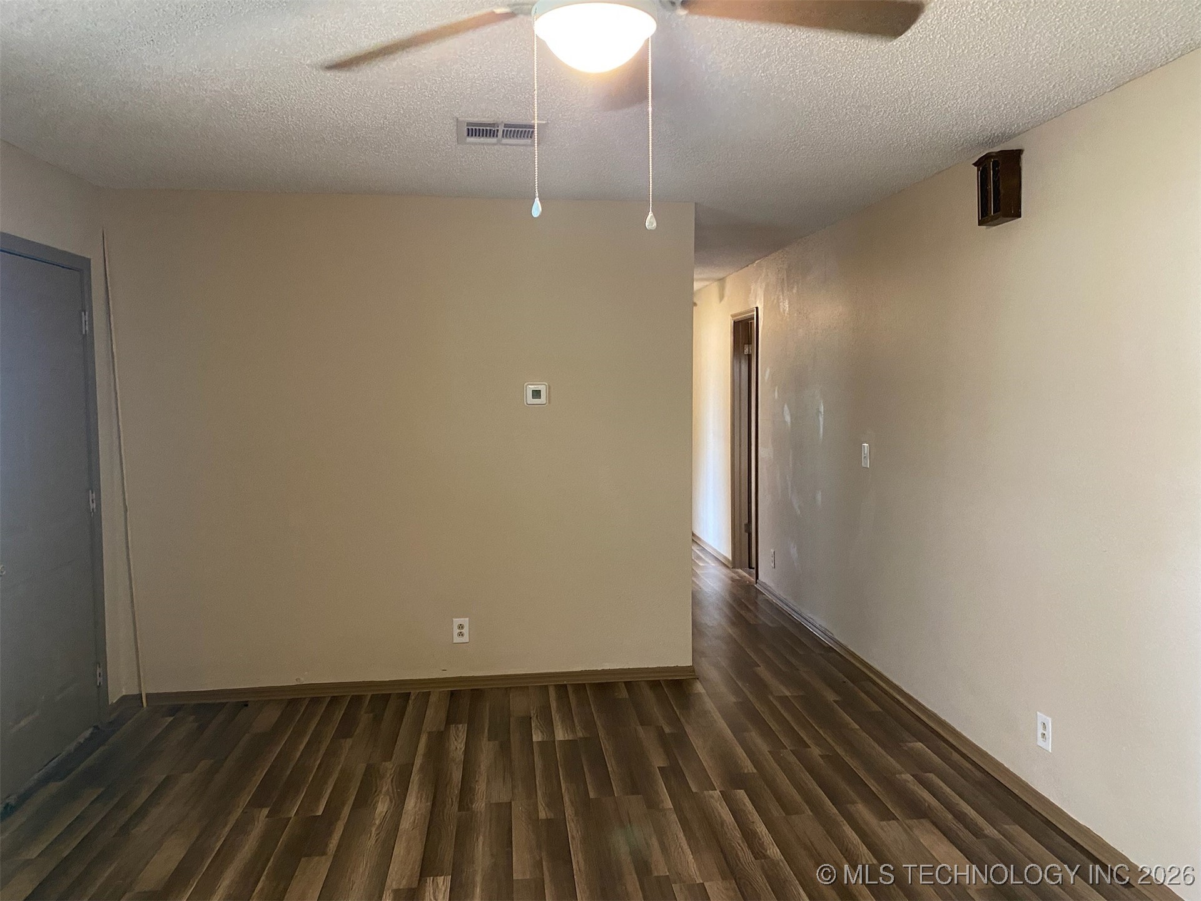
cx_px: 600
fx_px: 902
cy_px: 450
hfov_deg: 67.3
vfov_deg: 53.1
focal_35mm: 26
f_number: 1.8
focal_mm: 4.25
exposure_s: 1/40
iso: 400
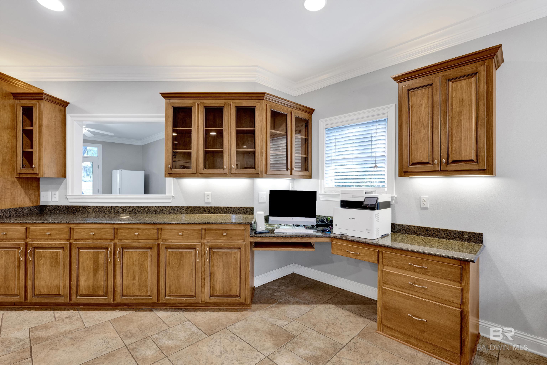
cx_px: 274
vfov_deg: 73.7
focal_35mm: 16
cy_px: 182
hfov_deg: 96.7
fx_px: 243
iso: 400
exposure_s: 1/2.5
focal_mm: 16
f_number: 11
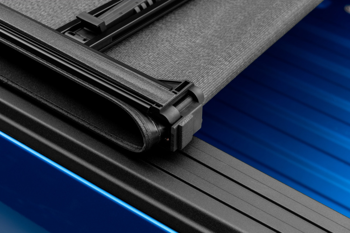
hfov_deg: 28.8
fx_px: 681
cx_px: 175
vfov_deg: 19.5
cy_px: 116
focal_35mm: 70
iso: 100
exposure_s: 1/60
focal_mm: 70
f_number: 11
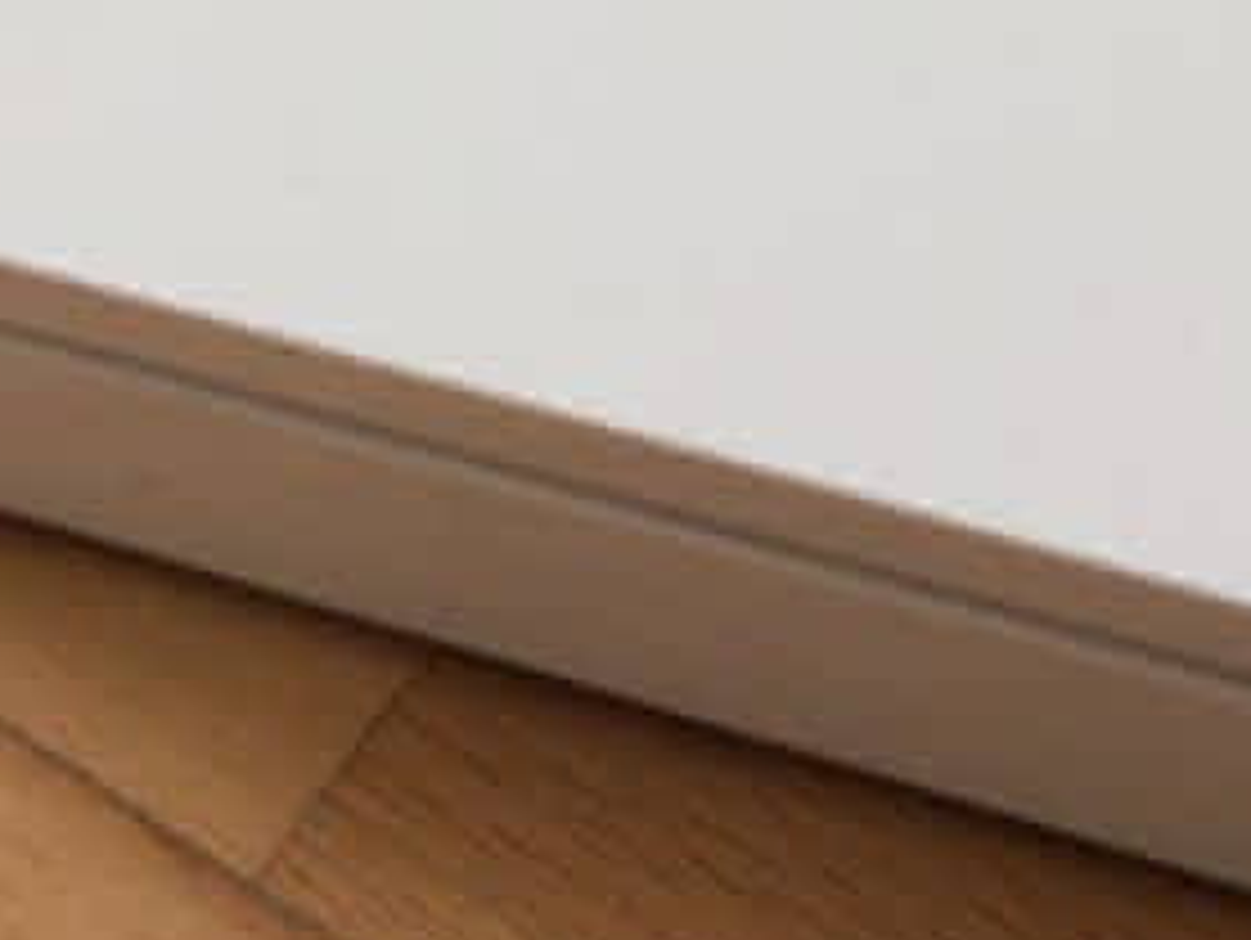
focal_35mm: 80
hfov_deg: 24.4
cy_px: -148
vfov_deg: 17.7
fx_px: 2894
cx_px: 716
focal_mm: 4.15
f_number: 2.2
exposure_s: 1/33
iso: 64
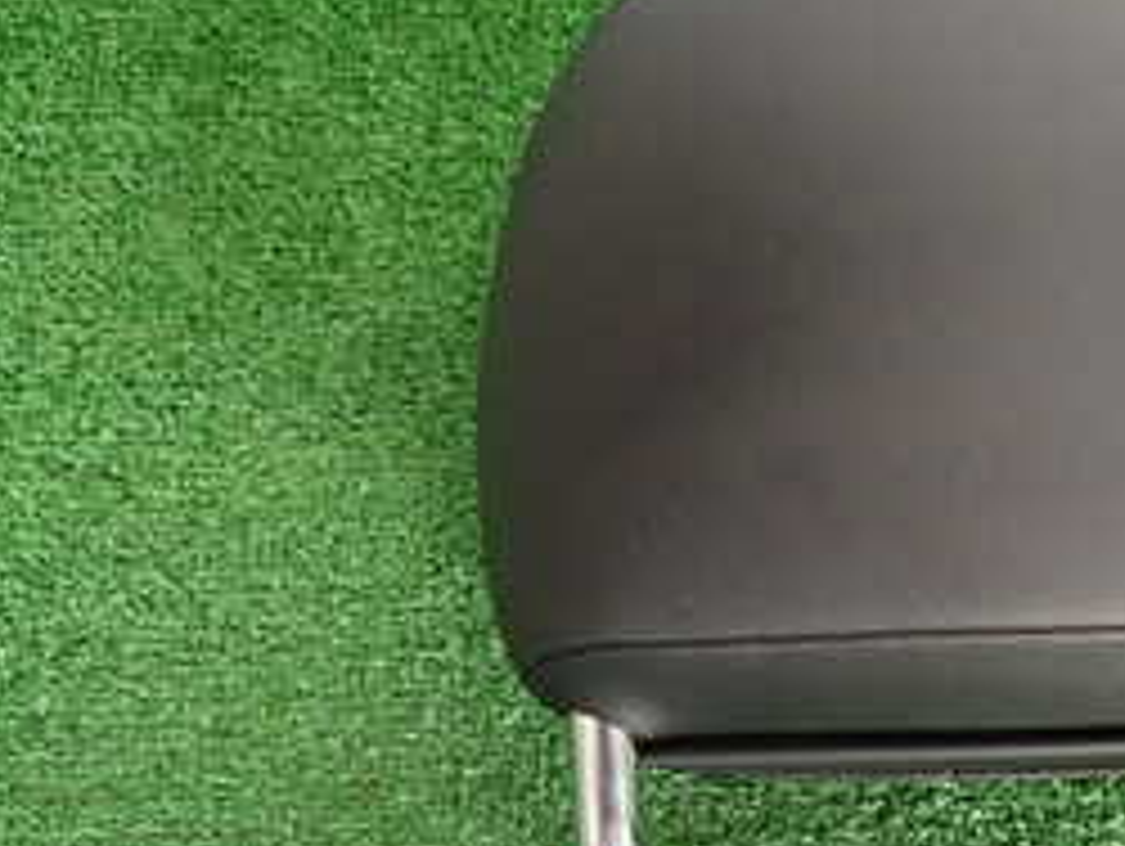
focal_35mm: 60
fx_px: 1952
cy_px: 738
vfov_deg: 23.9
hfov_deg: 31.0
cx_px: 963
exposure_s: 1/30
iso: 250
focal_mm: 4.5
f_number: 2
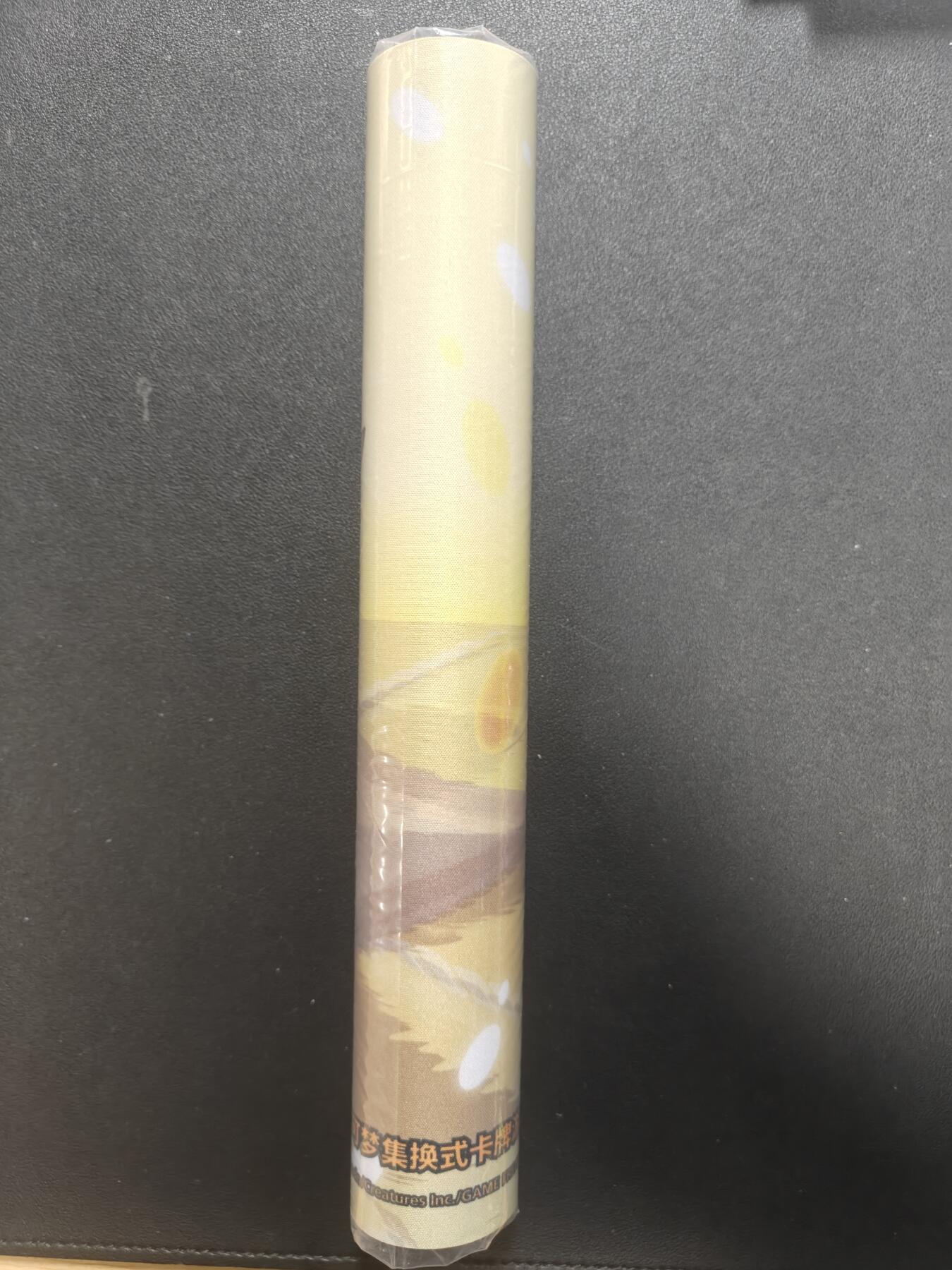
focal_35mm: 24
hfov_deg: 56.8
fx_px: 880
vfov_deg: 71.6
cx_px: 476
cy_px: 635
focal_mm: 5.59
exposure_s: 1/33
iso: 250
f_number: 1.8
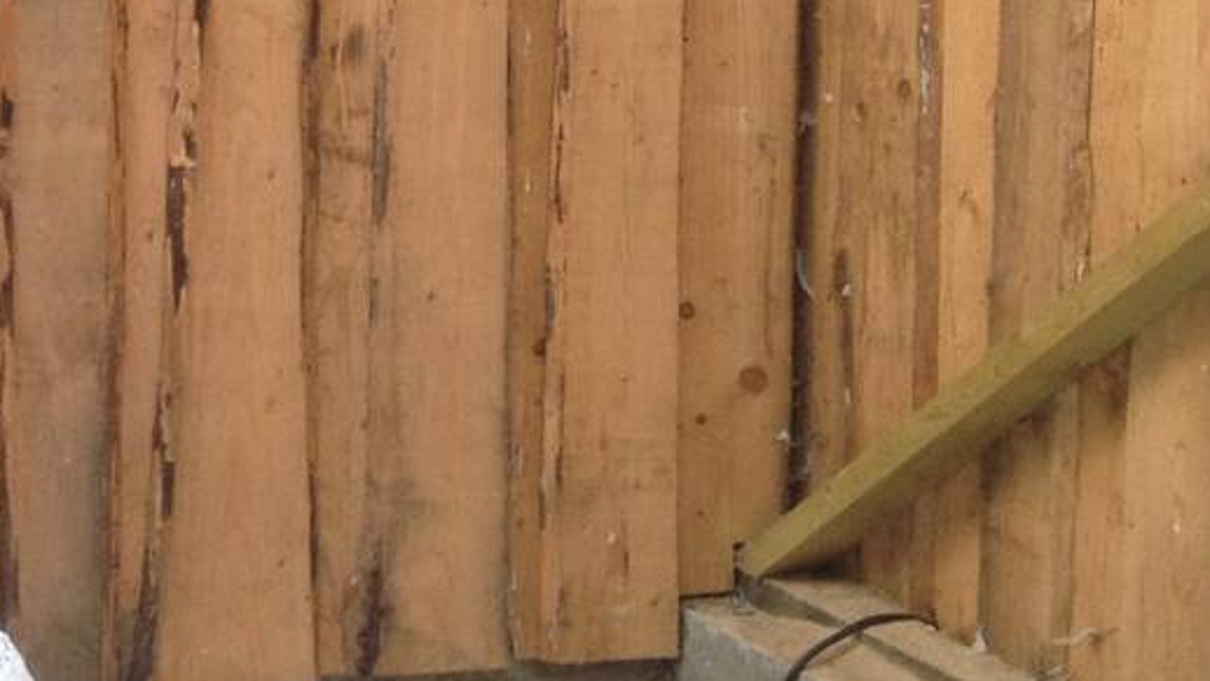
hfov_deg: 17.3
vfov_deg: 10.1
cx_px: -260
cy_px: -140
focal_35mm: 118
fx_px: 3787
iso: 64
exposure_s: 1/120
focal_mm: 4.28
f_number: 2.4
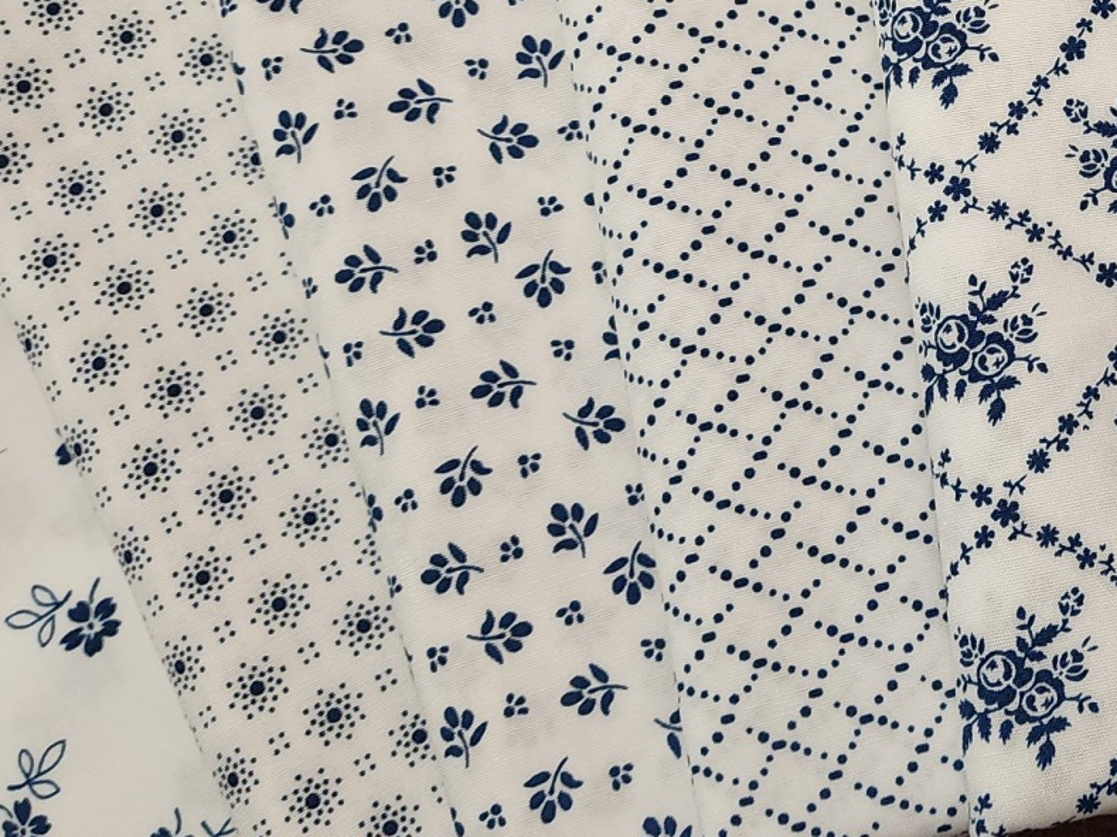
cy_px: 10
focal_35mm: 70
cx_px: 1308
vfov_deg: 20.4
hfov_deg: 25.2
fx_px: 2258
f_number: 1.8
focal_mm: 6.4
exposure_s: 1/120
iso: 500
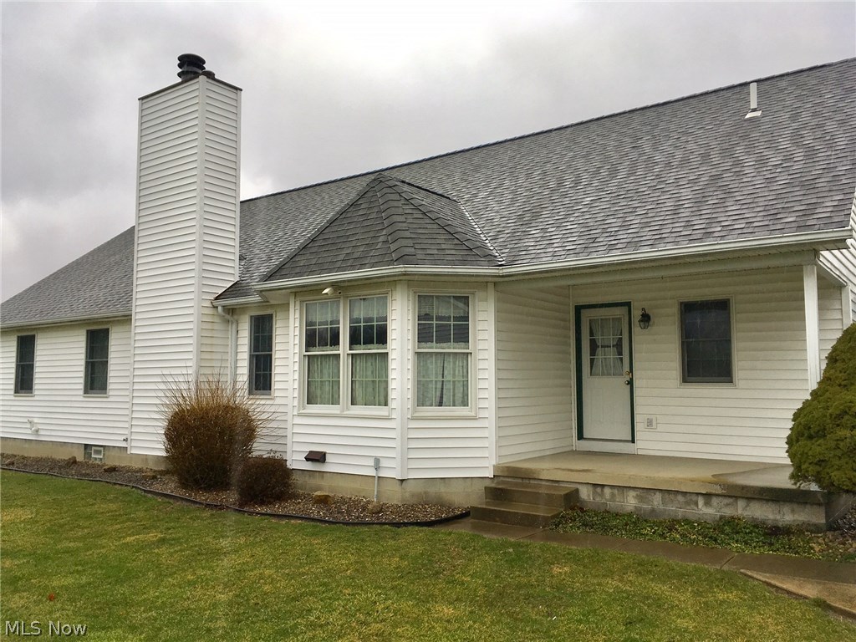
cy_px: 321
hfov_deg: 61.7
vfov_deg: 48.2
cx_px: 428
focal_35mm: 29
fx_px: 717
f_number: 2.2
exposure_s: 1/320
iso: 25
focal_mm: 4.15
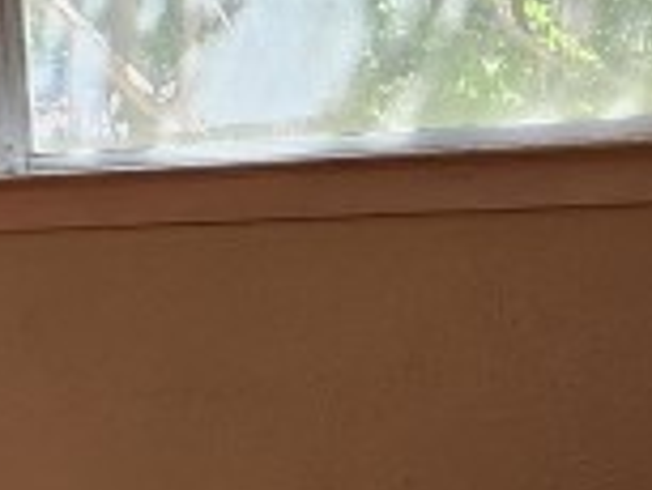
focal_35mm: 154
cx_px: -1091
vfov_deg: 9.6
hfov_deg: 10.4
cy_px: 115
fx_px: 2903
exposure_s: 1/180
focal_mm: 5.4
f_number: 1.8
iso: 100
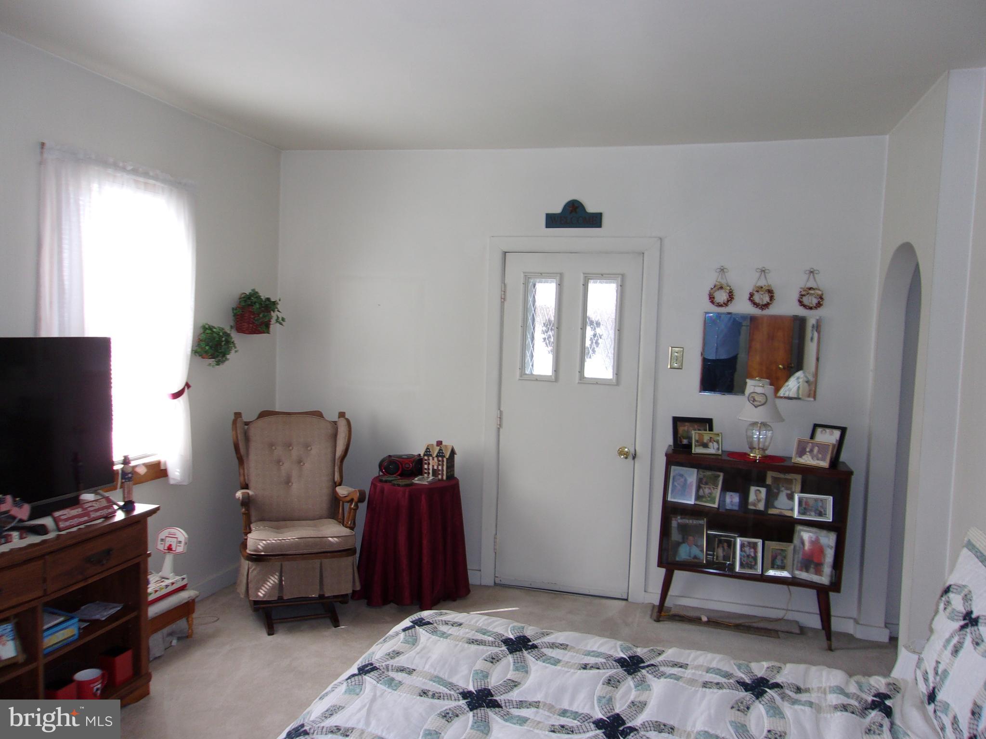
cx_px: 493
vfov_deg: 51.4
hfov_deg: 65.3
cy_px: 370
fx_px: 769
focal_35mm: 27
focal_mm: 4.9
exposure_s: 1/42
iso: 80
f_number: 3
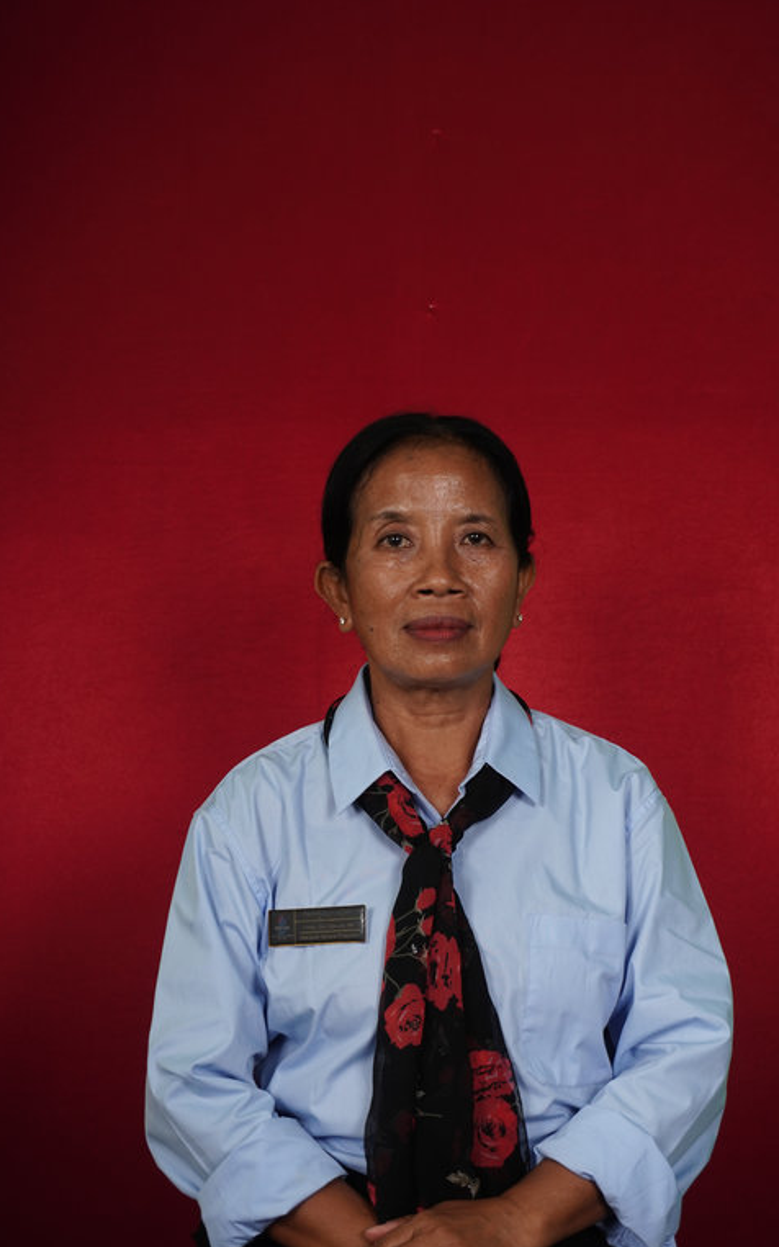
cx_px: 412
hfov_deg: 16.9
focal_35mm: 77
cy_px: 625
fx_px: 2617
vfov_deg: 26.8
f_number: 6.3
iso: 400
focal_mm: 50
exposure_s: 1/160
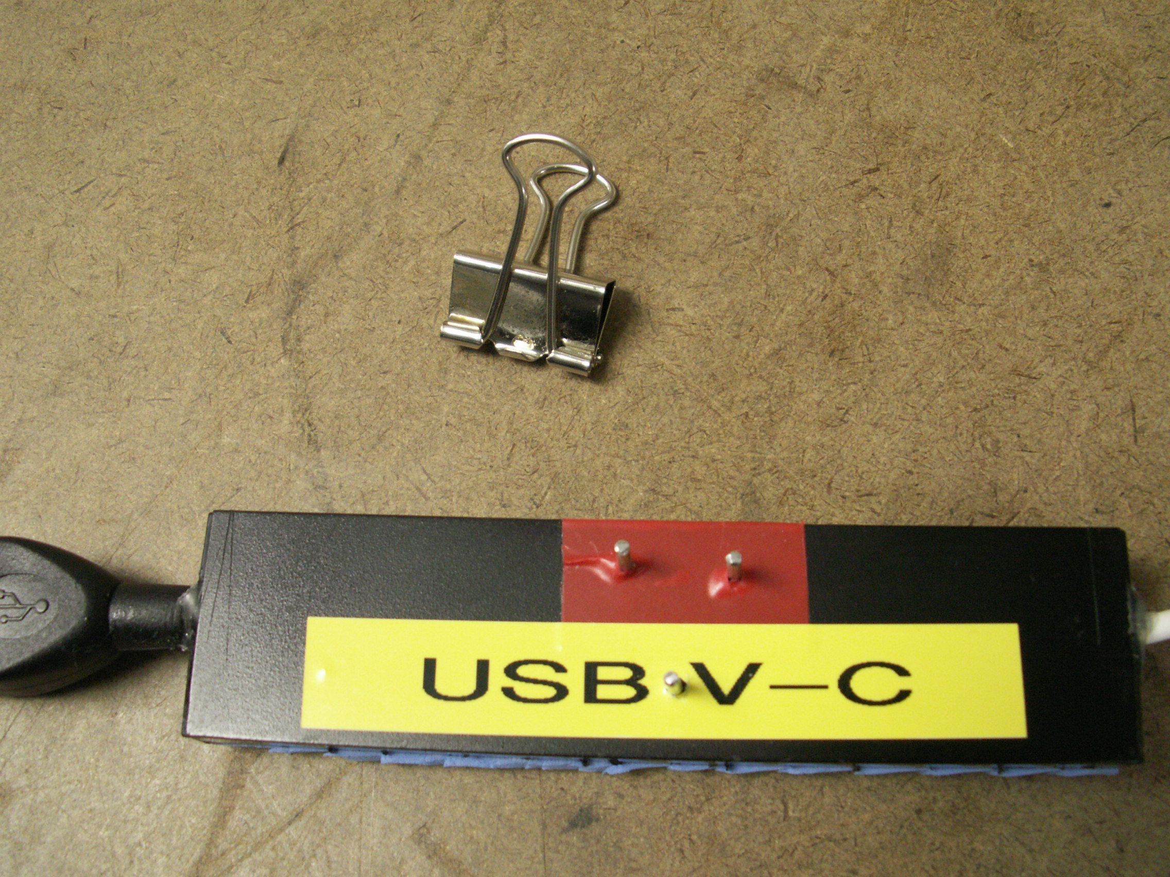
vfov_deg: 40.7
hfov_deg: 52.6
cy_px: 438
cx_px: 585
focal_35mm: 35
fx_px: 1183
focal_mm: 5.86
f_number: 2.8
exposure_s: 1/25
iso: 160
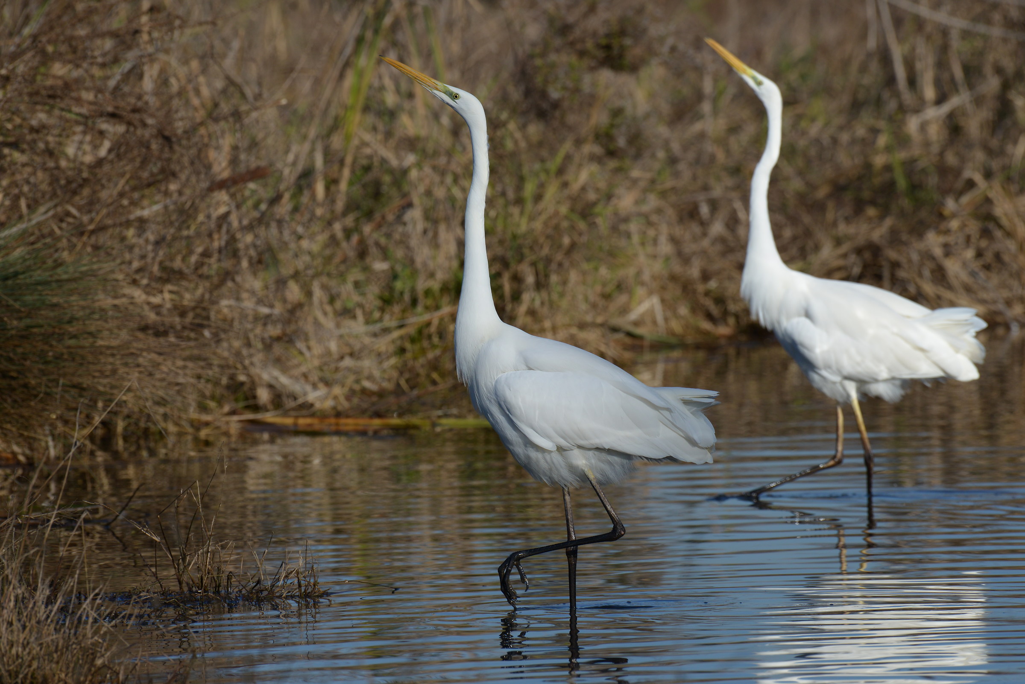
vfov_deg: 3.4
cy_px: 342
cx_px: 512
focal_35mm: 400
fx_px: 11392
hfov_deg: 5.2
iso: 400
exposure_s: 1/1250
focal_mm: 400
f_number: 10
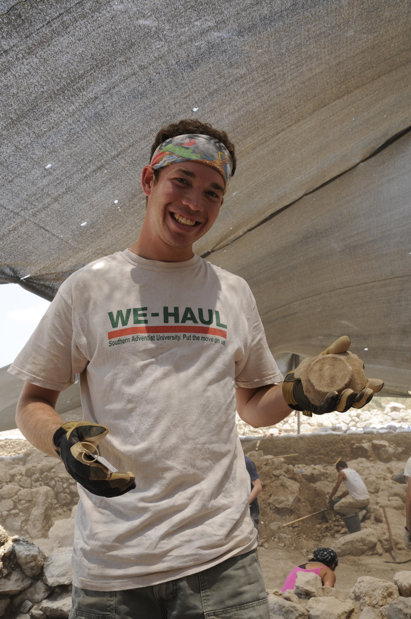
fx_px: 618
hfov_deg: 36.8
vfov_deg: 53.2
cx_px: 206
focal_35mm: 36
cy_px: 310
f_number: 8
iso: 320
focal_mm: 24
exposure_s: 1/200
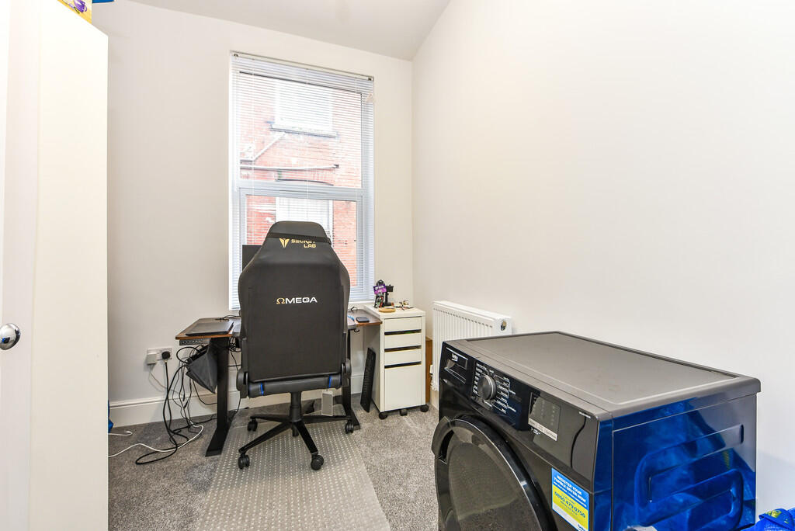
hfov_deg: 104.2
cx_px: 398
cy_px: 266
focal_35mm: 14
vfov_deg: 81.3
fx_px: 309
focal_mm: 14
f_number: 7.1
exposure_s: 1/8
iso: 400
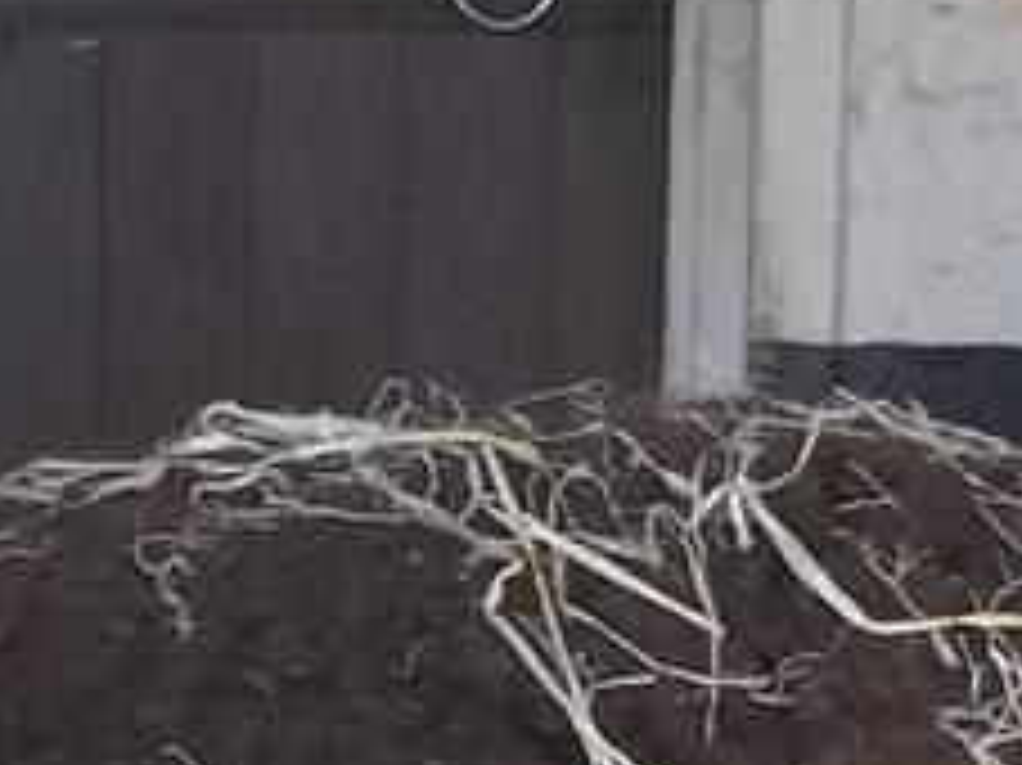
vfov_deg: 6.1
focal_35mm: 233
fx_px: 6875
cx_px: -9
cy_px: 1804
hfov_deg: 8.5
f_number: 3.3
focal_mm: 5.9
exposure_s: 1/40
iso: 80
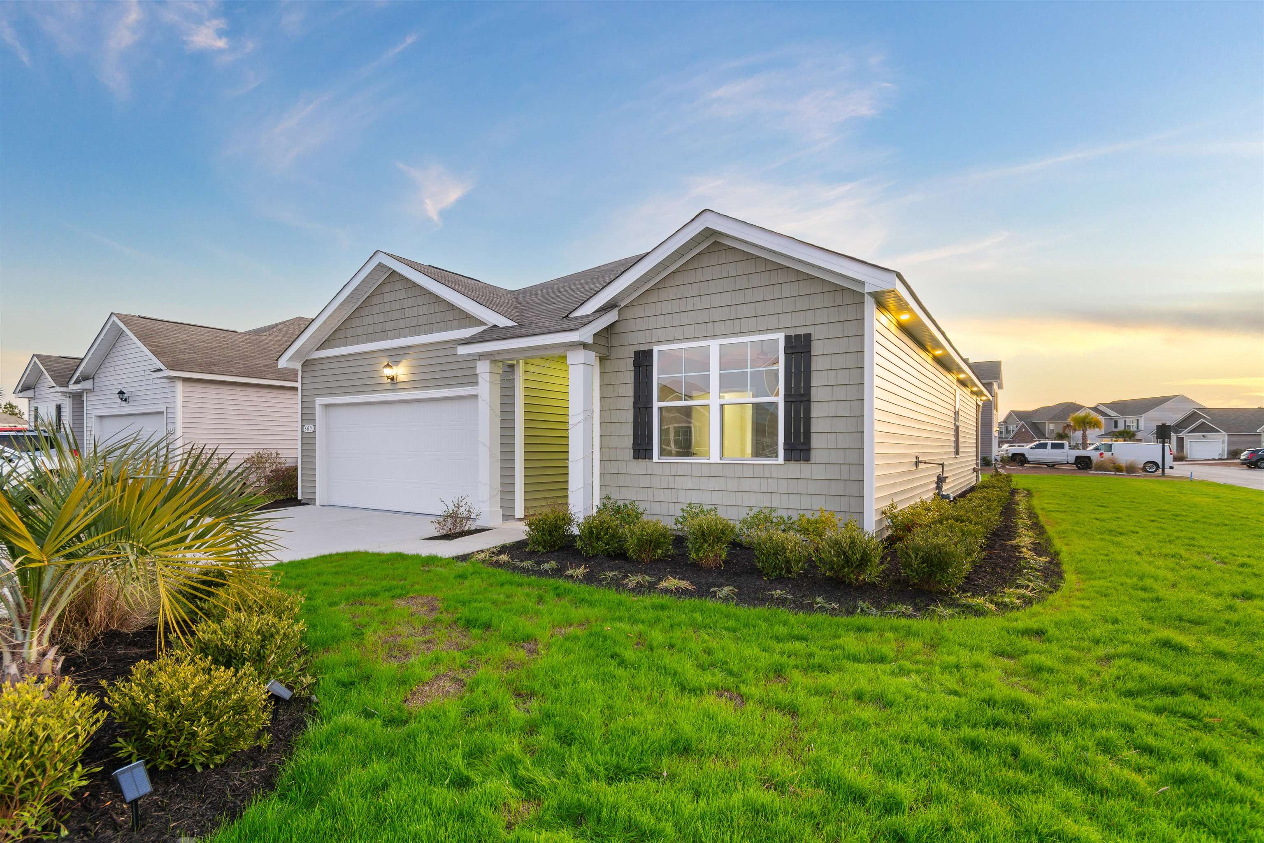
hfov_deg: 96.7
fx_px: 562
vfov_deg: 73.7
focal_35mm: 16
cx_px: 632
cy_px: 422
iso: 100
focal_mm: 11
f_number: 4.8
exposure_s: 1/6
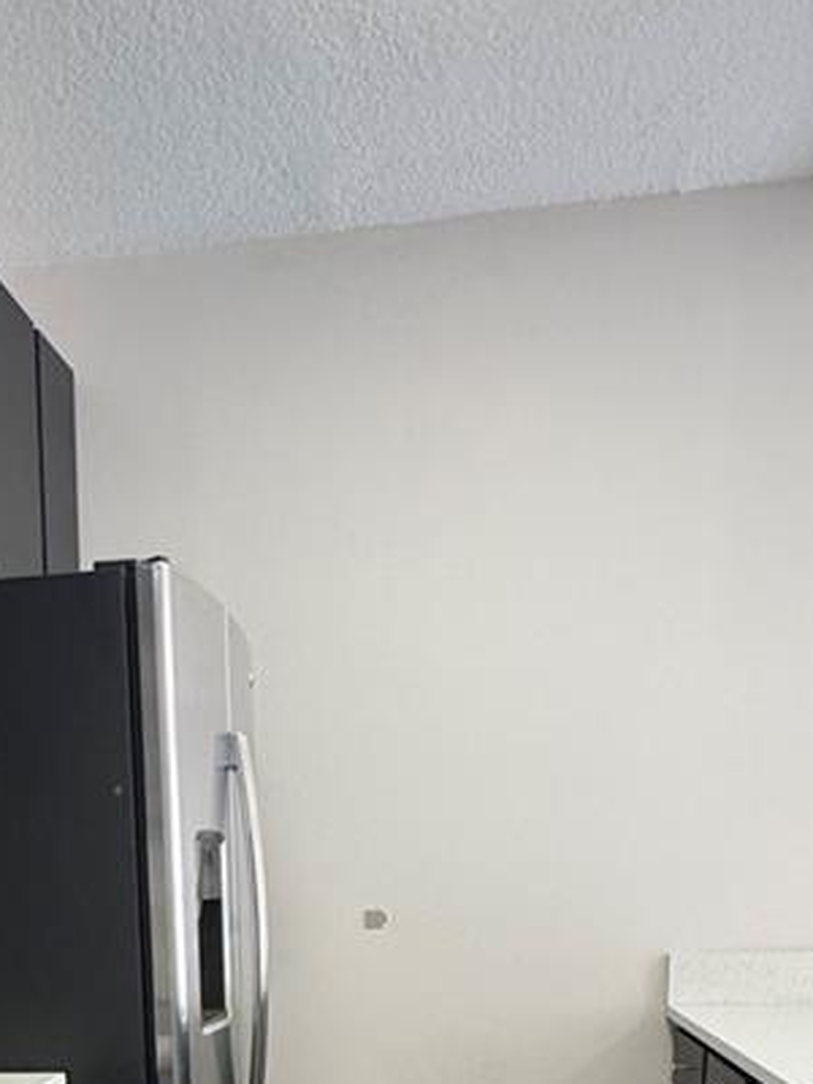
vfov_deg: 38.4
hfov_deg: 33.7
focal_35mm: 42
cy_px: 1144
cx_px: 209
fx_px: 1315
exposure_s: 1/60
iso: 320
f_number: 2.2
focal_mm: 2.22
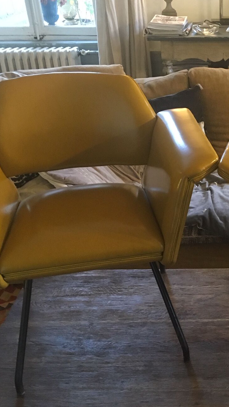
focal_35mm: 49
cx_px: 233
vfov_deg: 42.0
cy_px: 228
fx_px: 529
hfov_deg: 23.3
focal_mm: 4.15
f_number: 2.2
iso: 200
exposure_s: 1/17
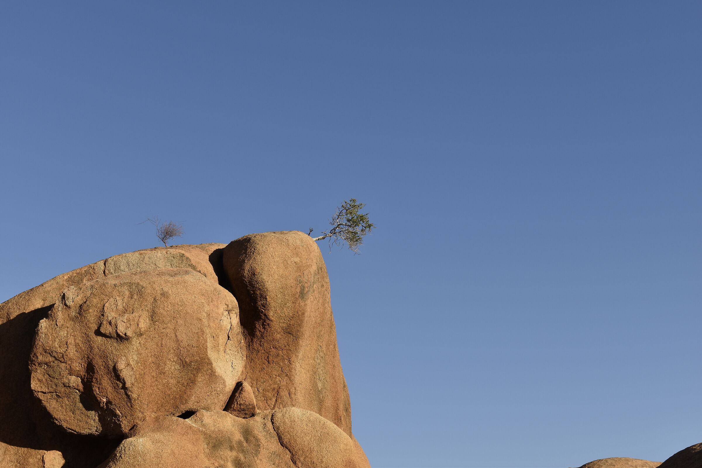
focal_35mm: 82
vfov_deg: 16.6
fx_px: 1609
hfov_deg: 24.6
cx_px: 351
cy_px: 234
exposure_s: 1/320
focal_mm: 55
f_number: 8
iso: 100
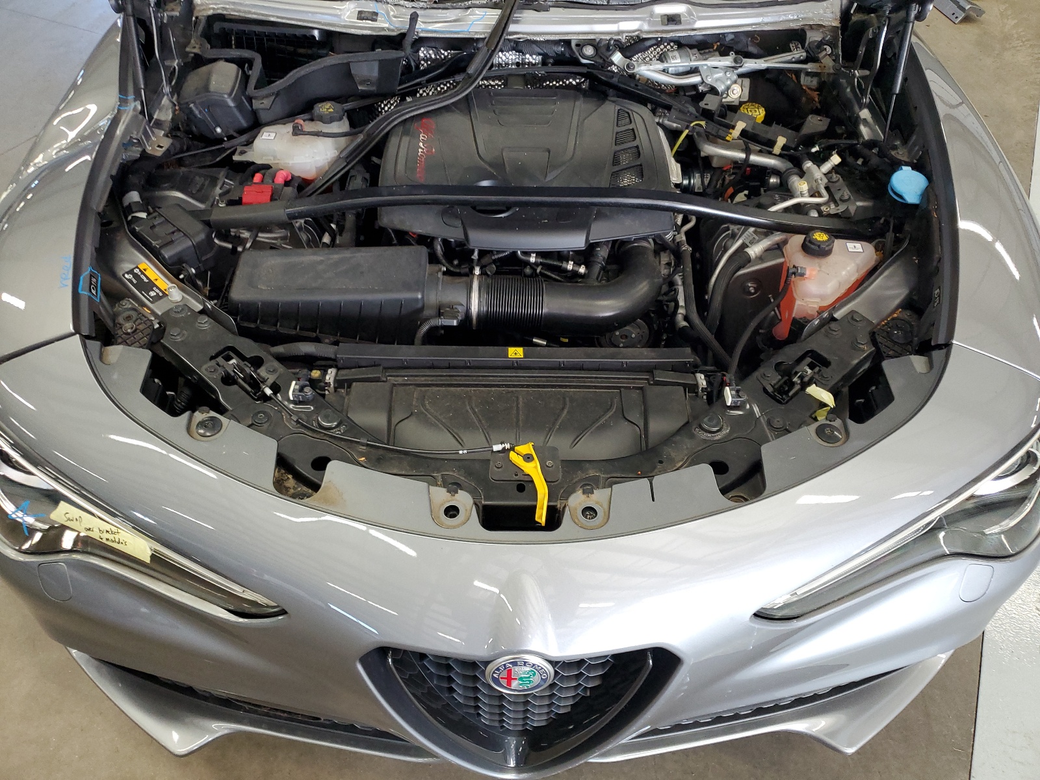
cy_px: 390
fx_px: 781
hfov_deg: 67.3
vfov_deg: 53.1
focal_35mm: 26
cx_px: 520
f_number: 1.5
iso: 147
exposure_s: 1/60.2
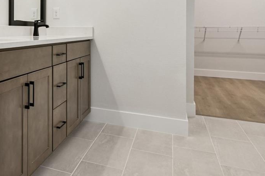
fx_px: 258
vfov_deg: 36.5
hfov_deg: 49.5
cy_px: 35
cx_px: 35
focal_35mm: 35
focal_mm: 10
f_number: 7.1
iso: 100
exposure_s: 1/15
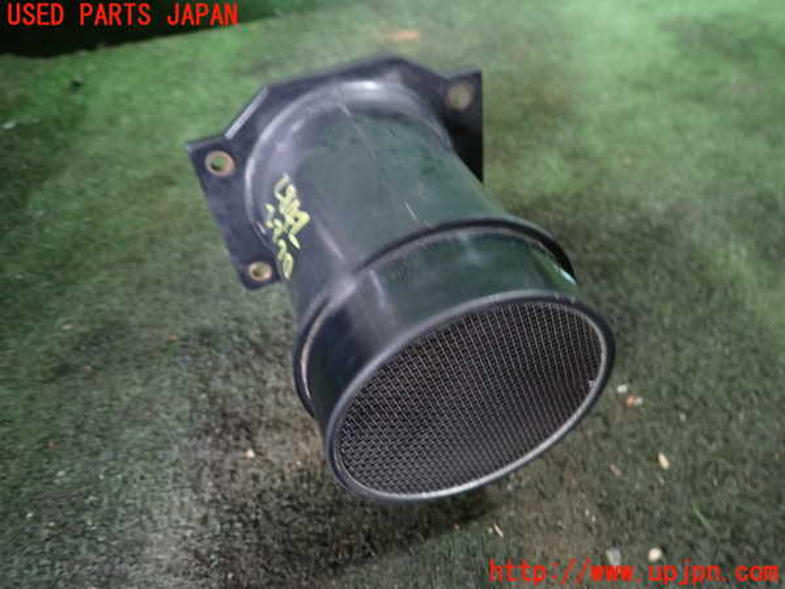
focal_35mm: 25
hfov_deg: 69.4
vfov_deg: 54.9
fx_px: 567
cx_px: 392
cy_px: 294
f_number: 2
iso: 320
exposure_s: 1/30
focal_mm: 4.5
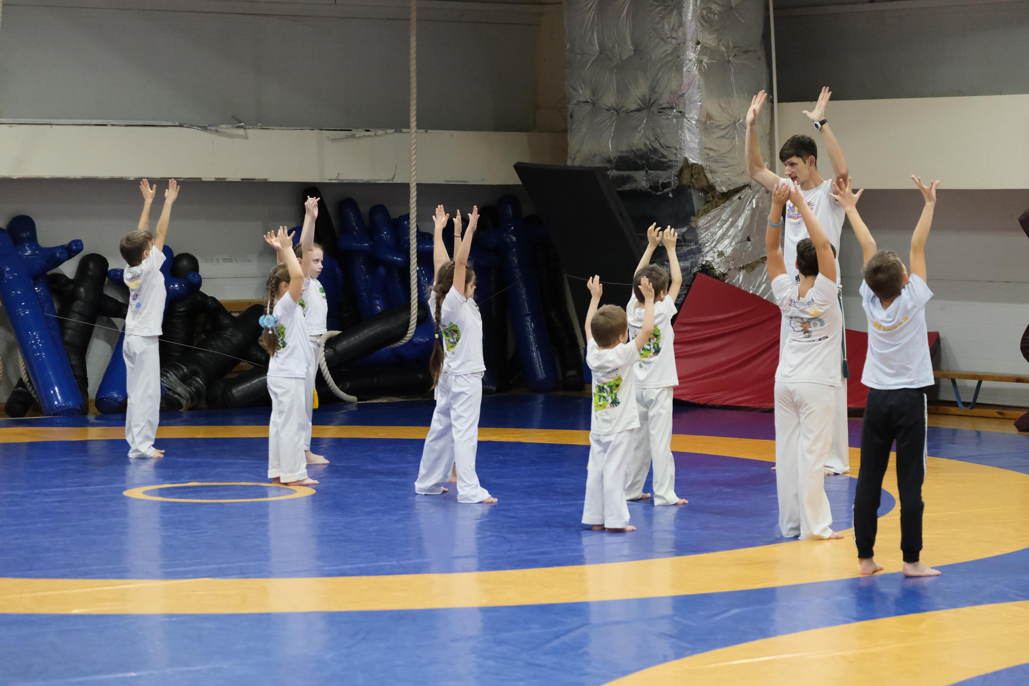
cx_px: 514
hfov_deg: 19.3
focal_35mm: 106
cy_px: 343
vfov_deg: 12.9
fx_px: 3030
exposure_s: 1/320
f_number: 3.7
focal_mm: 70.5
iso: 5000
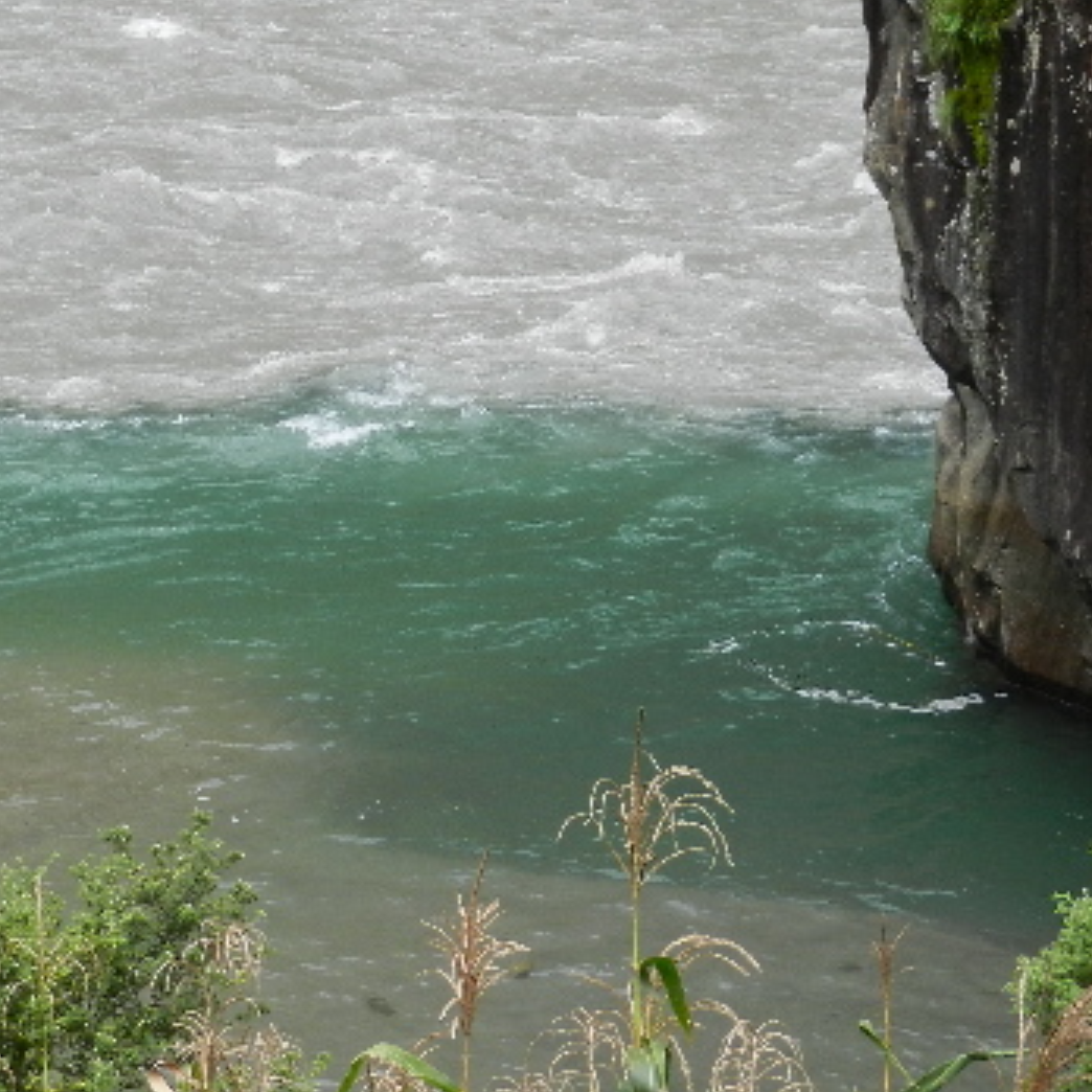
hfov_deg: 12.6
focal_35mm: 138
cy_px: 282
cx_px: 395
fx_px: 4925
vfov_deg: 12.6
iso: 160
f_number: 4.6
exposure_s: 1/400
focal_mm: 12.3
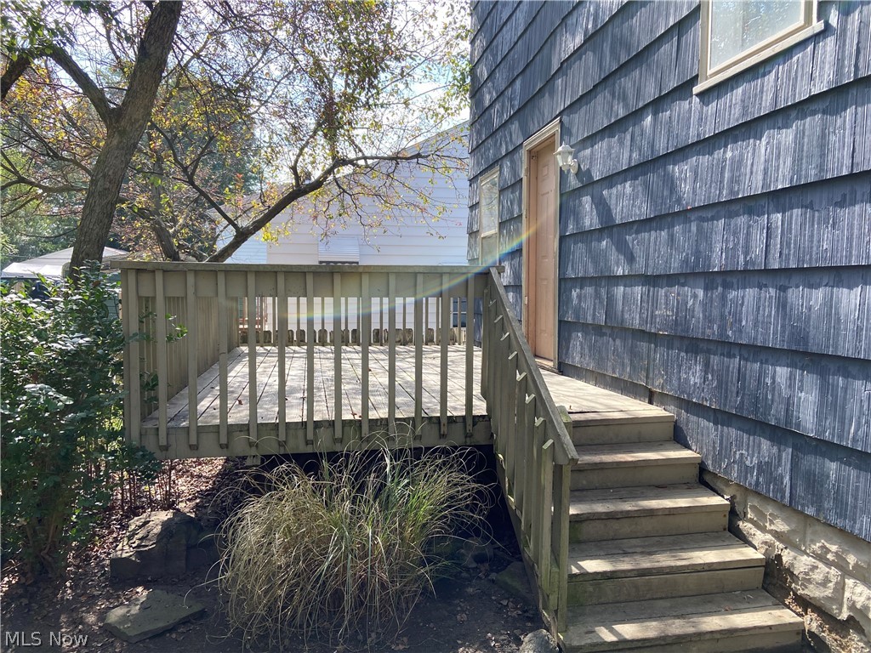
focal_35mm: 26
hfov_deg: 67.3
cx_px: 436
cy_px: 326
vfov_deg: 53.1
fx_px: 654
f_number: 1.8
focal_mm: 4.25
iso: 32
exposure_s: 1/742
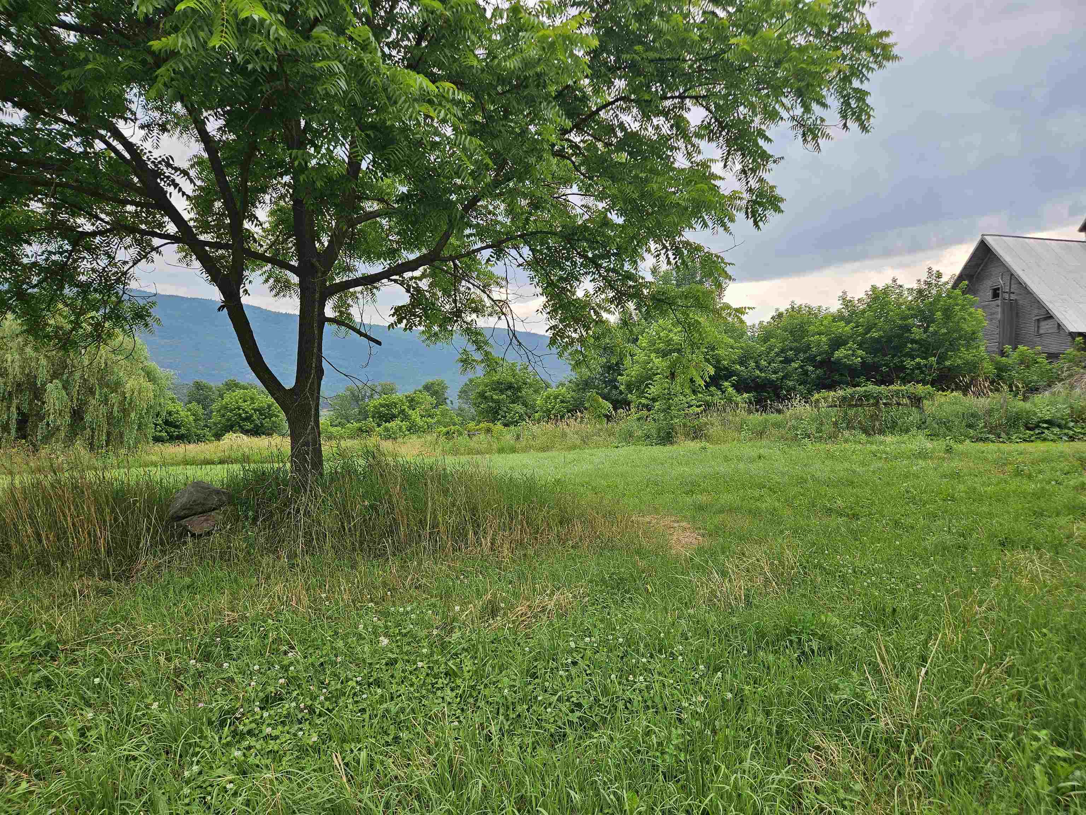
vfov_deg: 58.9
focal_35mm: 23
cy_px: 408
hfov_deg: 73.9
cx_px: 543
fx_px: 722
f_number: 1.8
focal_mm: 5.4
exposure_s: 1/298
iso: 25
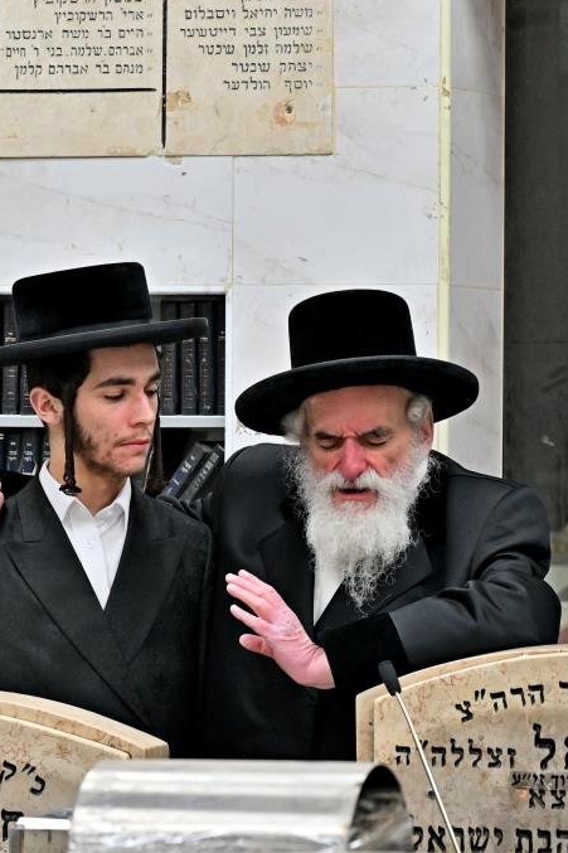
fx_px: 4617
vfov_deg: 10.6
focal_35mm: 195
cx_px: 184
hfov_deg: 7.0
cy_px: 425
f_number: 4
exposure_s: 1/200
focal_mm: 86
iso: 640
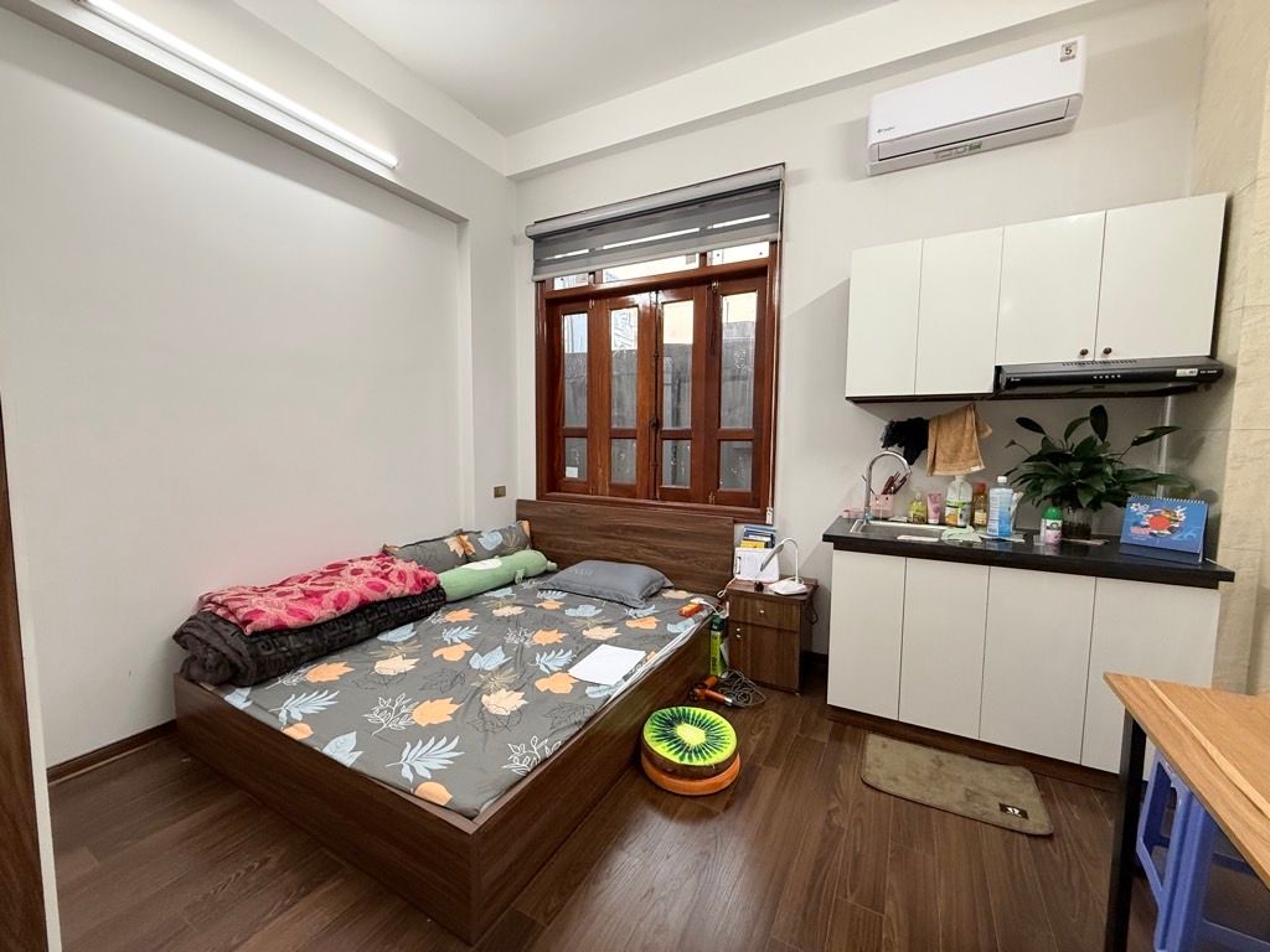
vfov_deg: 85.7
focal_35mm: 14
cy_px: 476
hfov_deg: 102.1
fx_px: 514
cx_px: 635
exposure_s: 1/100
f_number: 2.2
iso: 400
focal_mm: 2.22
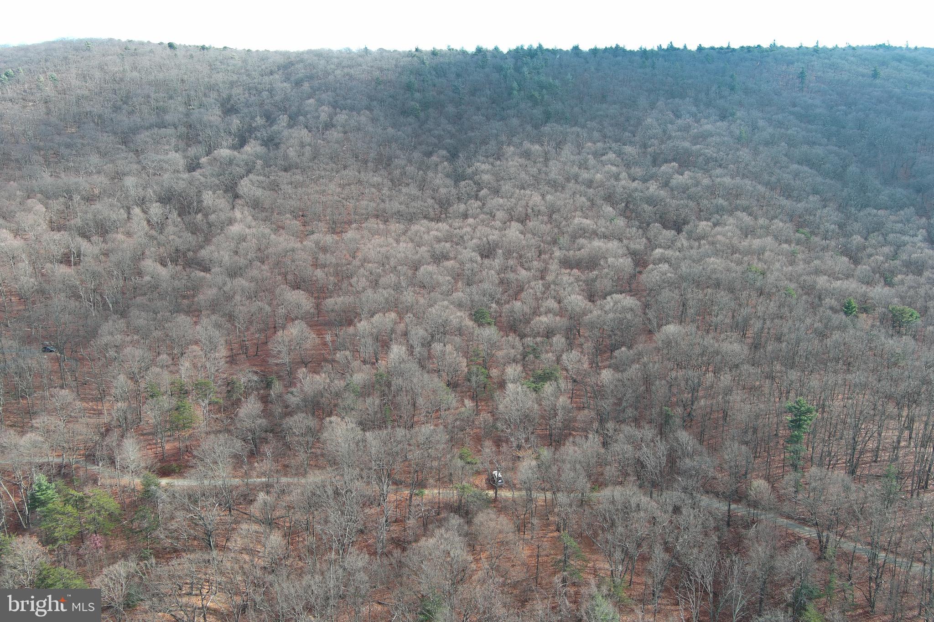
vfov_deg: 45.0
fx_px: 752
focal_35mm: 29
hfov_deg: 63.7
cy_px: 311
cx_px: 467
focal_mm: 10.57
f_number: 2.8
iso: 100
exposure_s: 1/171
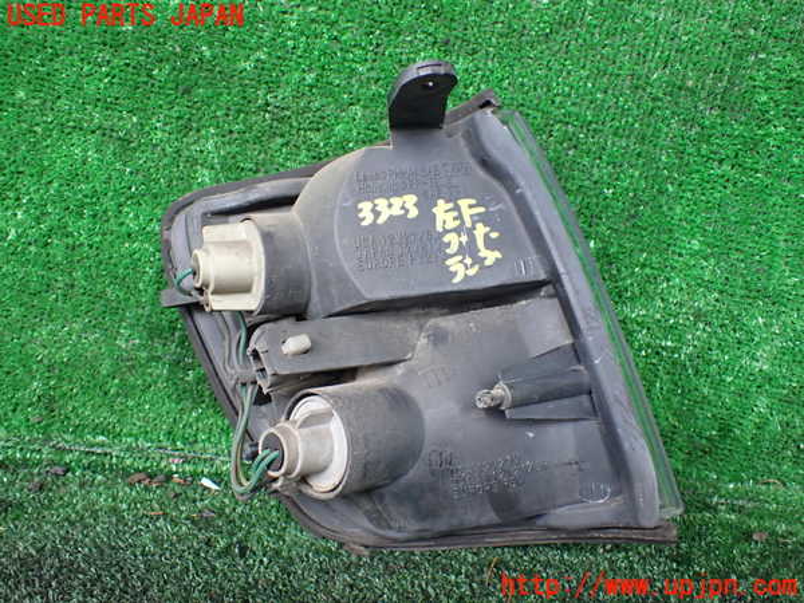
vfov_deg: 46.8
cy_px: 302
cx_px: 402
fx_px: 697
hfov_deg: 60.0
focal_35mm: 30
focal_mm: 5.4
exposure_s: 1/125
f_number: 2.3
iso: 640
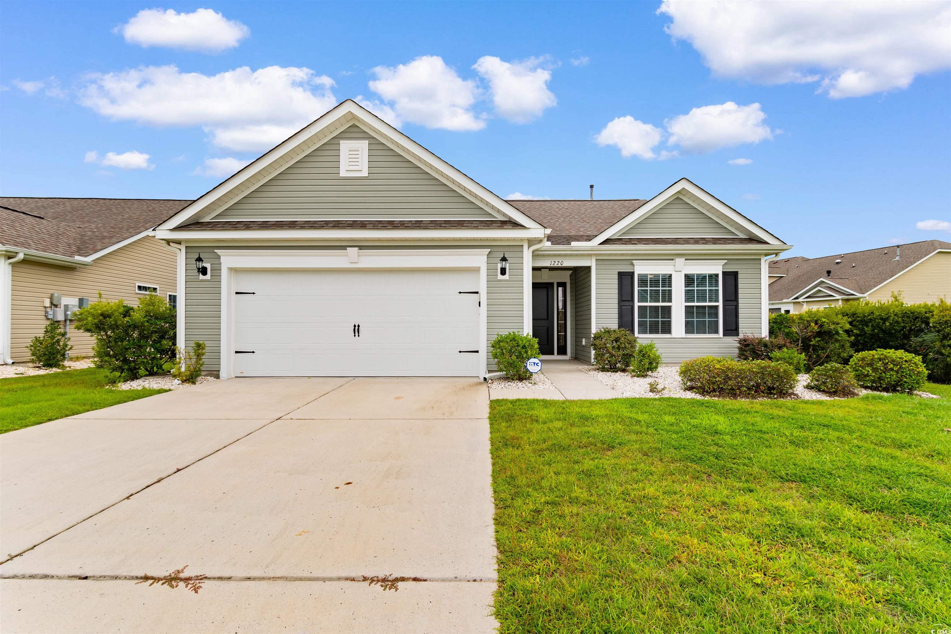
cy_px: 317
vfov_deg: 70.4
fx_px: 449
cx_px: 476
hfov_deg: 93.3
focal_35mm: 17
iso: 100
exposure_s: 1/125
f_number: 5.6
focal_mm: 11.5
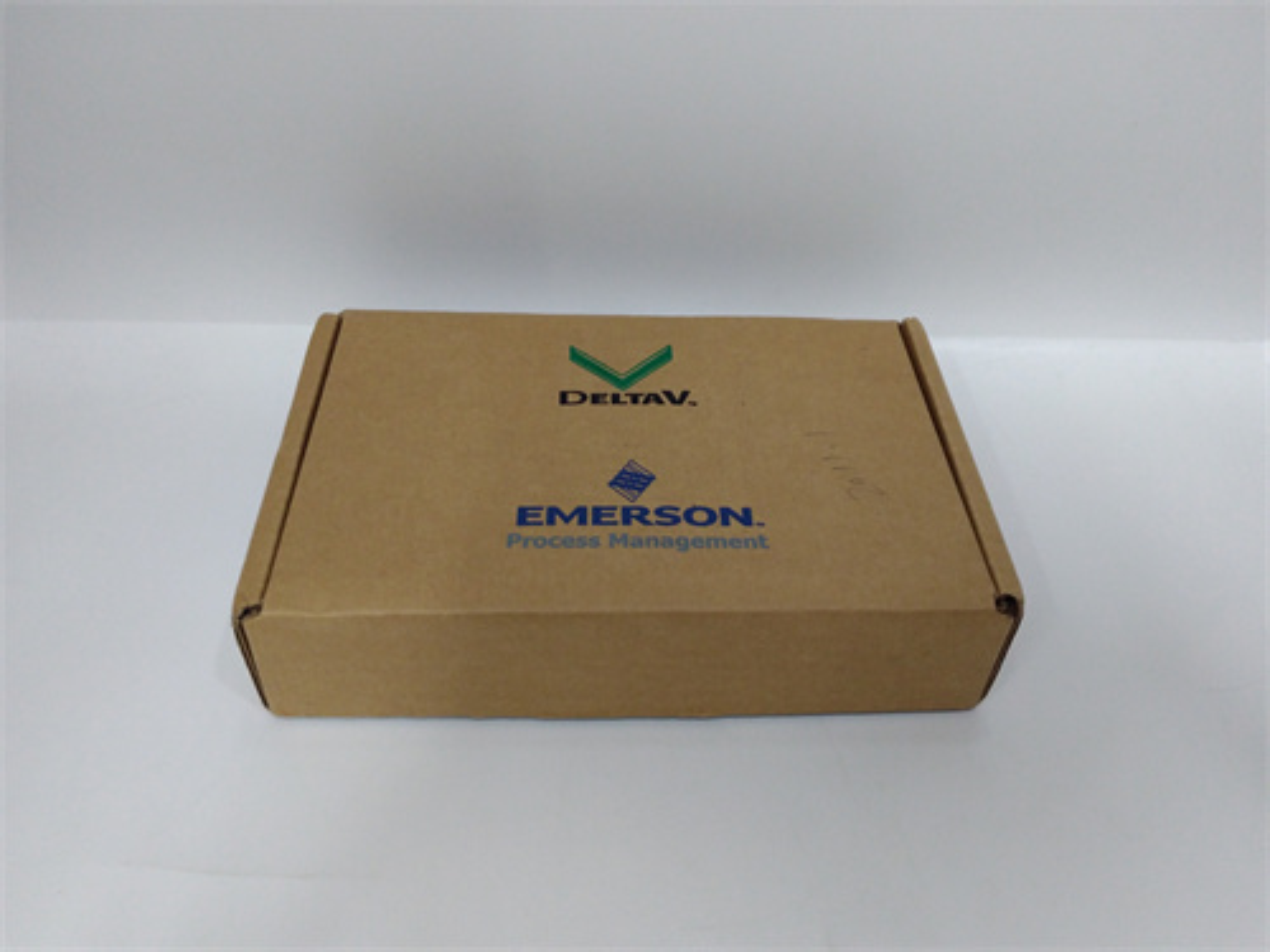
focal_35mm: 27
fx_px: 991
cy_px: 476
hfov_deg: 65.3
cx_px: 635
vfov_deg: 51.4
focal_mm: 3.79
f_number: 2
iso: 269
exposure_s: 1/33
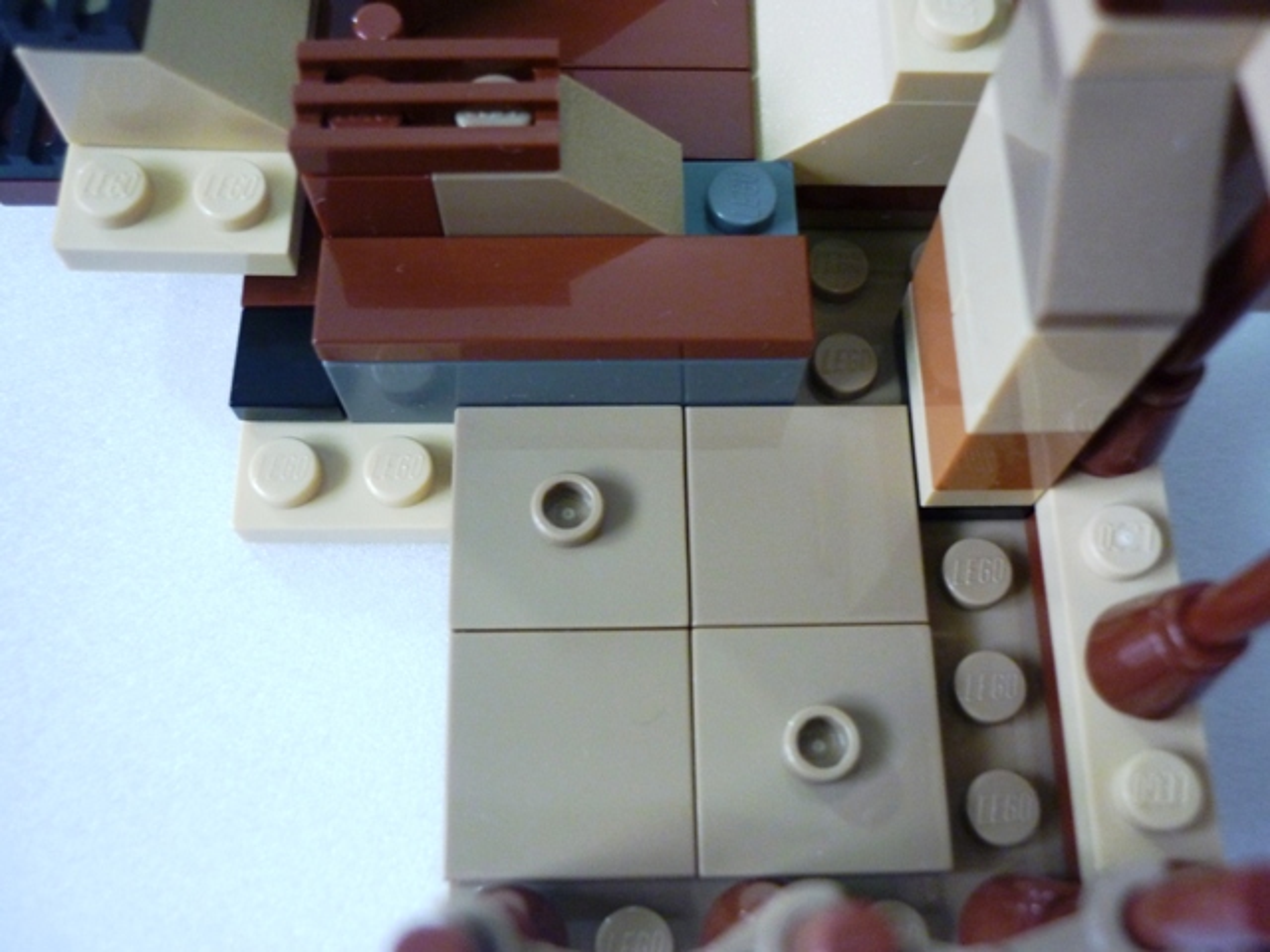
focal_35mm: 33
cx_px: 635
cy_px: 476
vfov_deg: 42.9
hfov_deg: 55.4
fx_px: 1211
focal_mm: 5.5
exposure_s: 1/20
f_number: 2.8
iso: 400
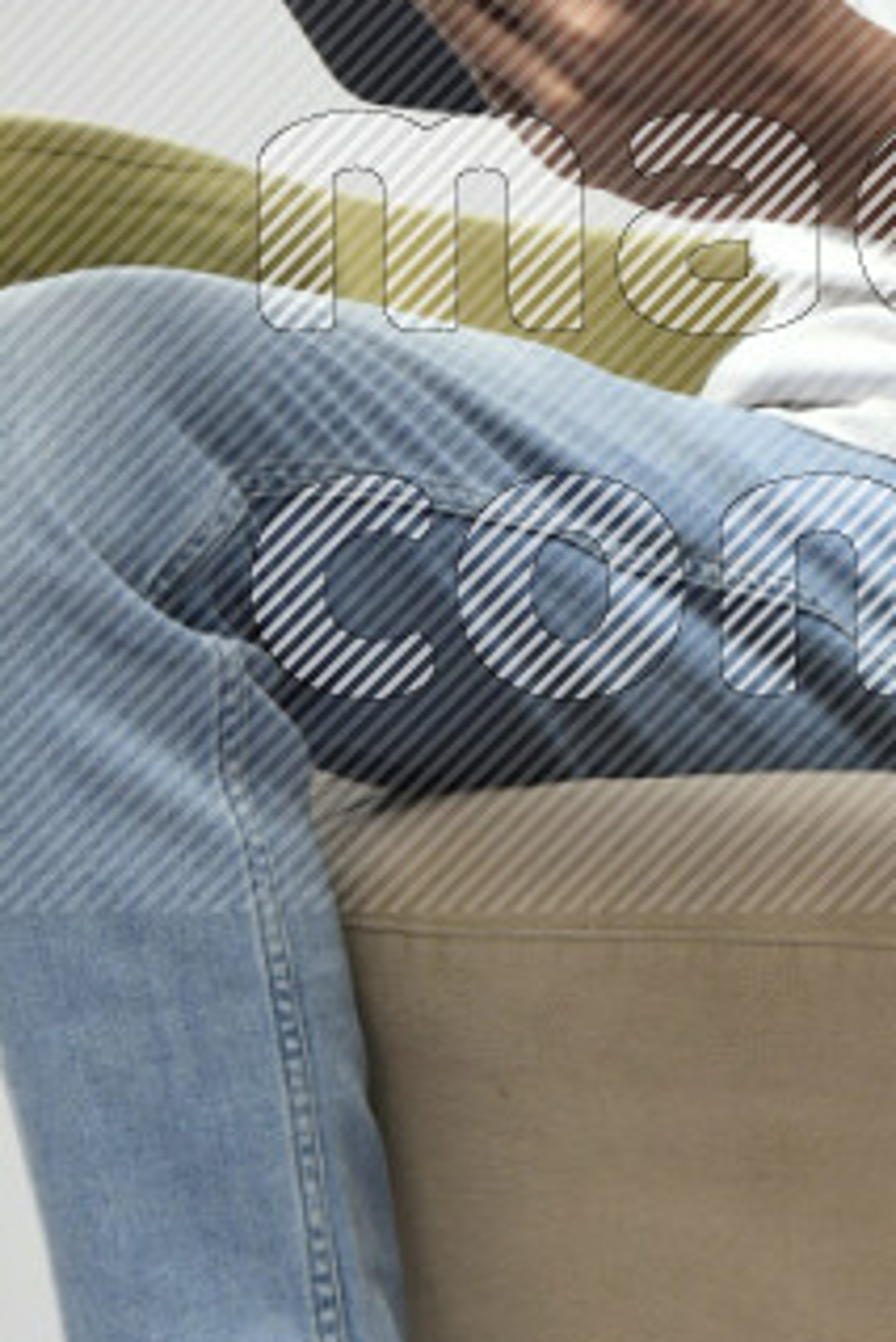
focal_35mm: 188
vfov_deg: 10.9
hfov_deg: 7.3
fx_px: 7011
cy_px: 189
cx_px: 1010
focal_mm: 50
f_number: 5.6
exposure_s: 1/125
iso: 400
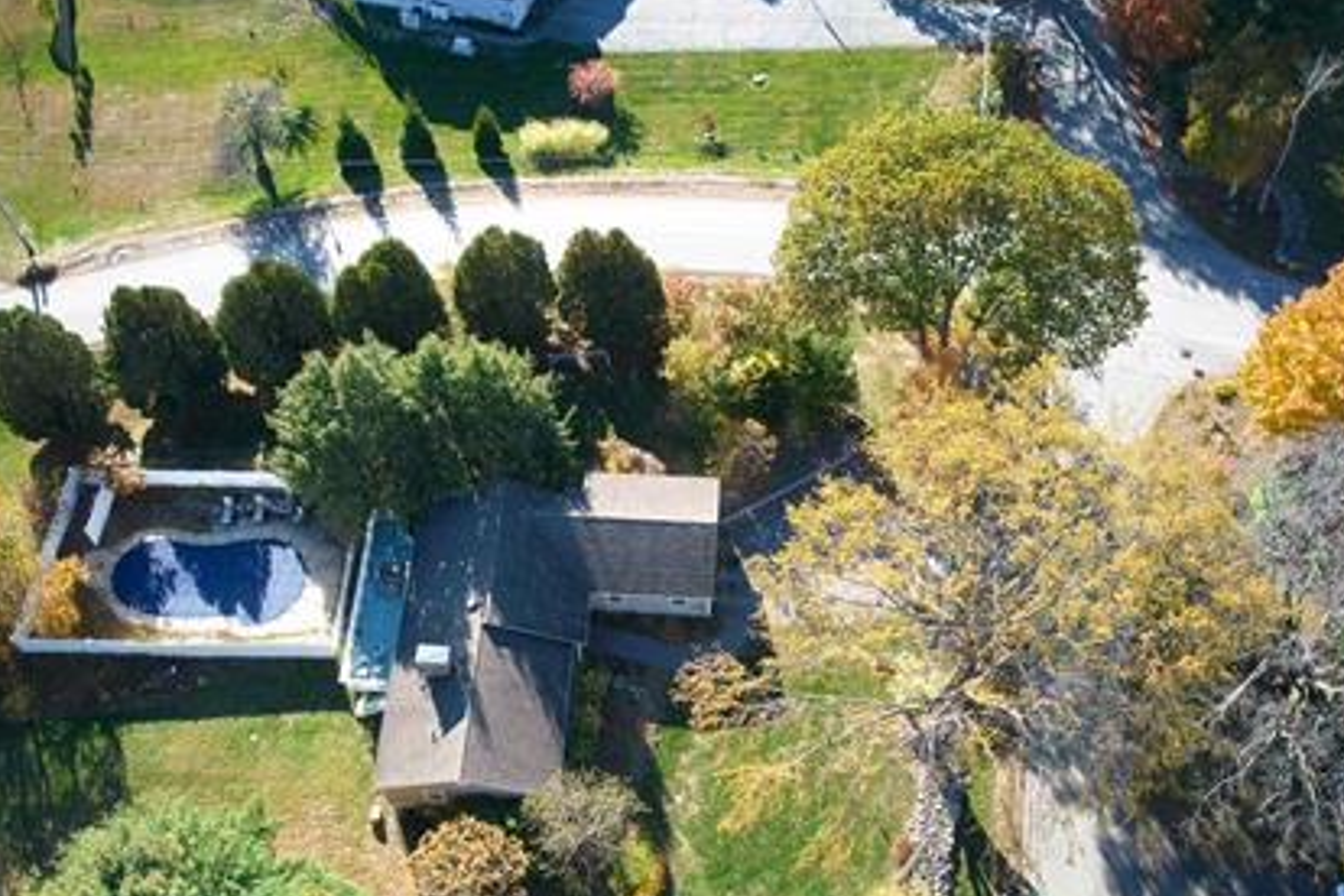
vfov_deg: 38.6
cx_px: 666
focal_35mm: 34
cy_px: 578
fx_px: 1269
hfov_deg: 55.8
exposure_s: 1/120
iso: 100
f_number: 2.8
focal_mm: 8.38
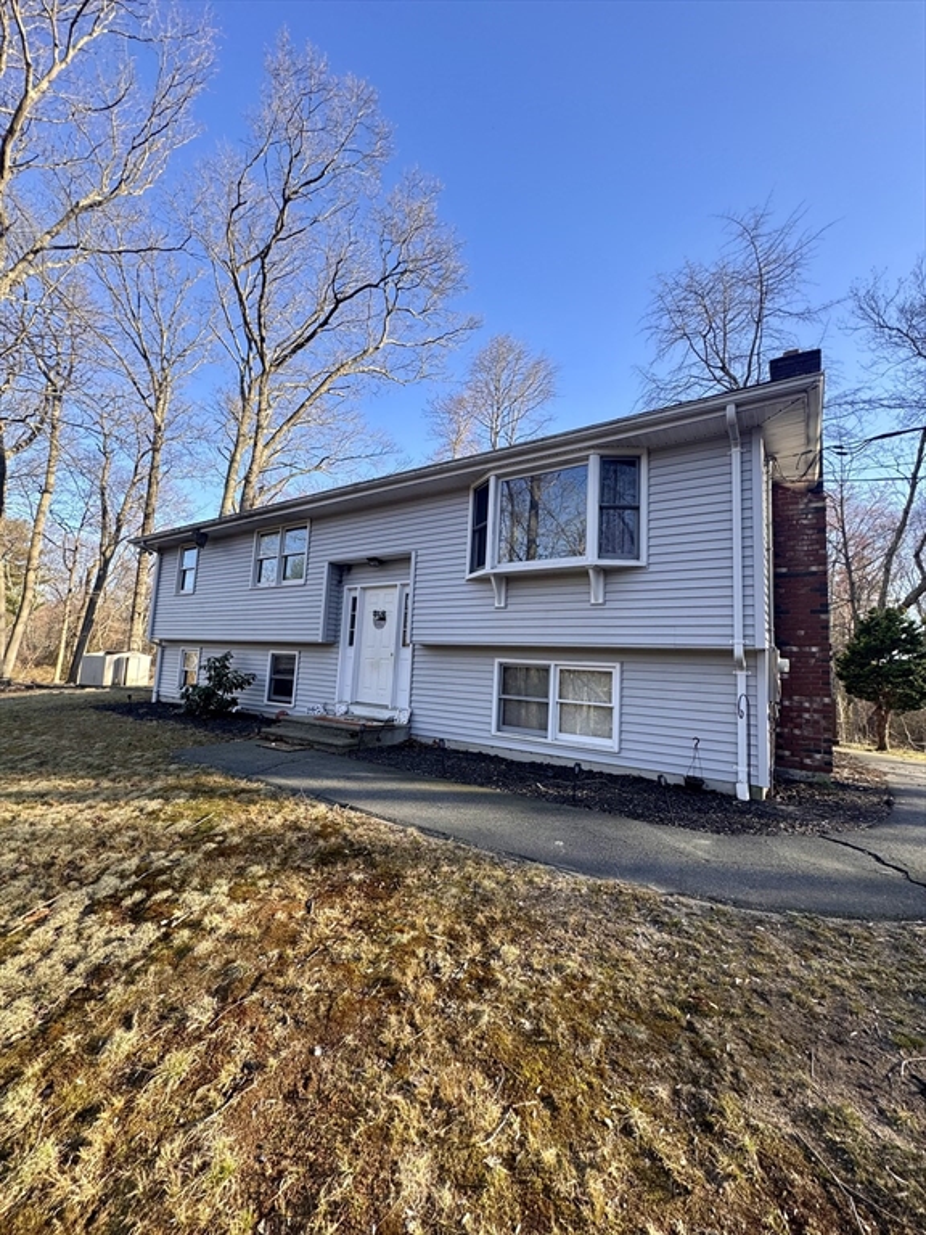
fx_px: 499
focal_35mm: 14
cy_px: 618
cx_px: 463
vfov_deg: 102.1
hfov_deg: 85.7
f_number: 2.2
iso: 40
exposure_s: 1/337
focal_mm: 2.22
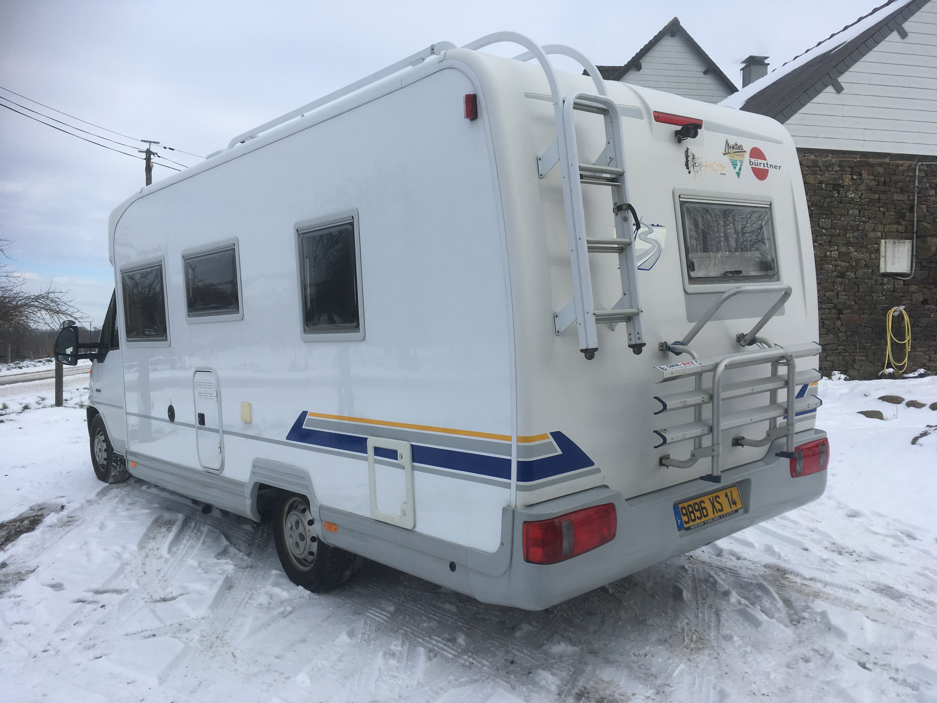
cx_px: 468
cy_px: 352
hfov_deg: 61.7
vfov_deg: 48.2
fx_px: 785
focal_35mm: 29
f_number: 2.2
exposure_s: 1/1603
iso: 25
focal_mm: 4.15
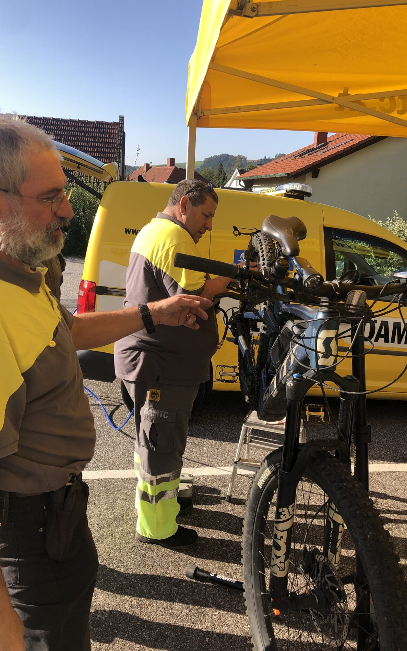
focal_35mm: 30
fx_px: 533
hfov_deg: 41.8
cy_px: 324
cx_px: 219
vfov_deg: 62.9
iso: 20
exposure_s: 1/852
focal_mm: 4
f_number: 1.8
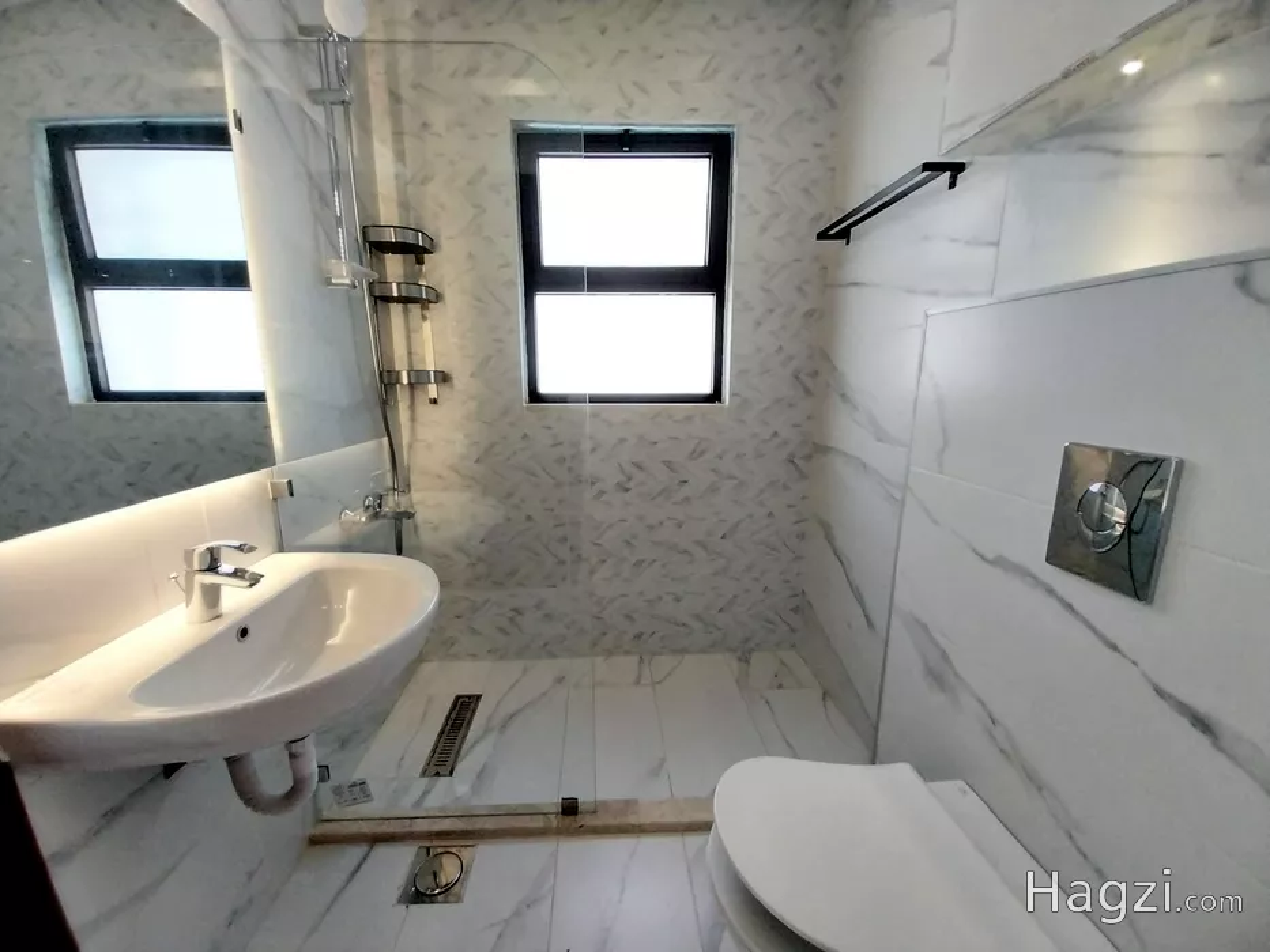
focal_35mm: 13
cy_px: 476
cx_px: 635
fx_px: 477
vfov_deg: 89.9
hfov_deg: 106.2
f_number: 2.2
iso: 160
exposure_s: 1/50
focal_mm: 1.3
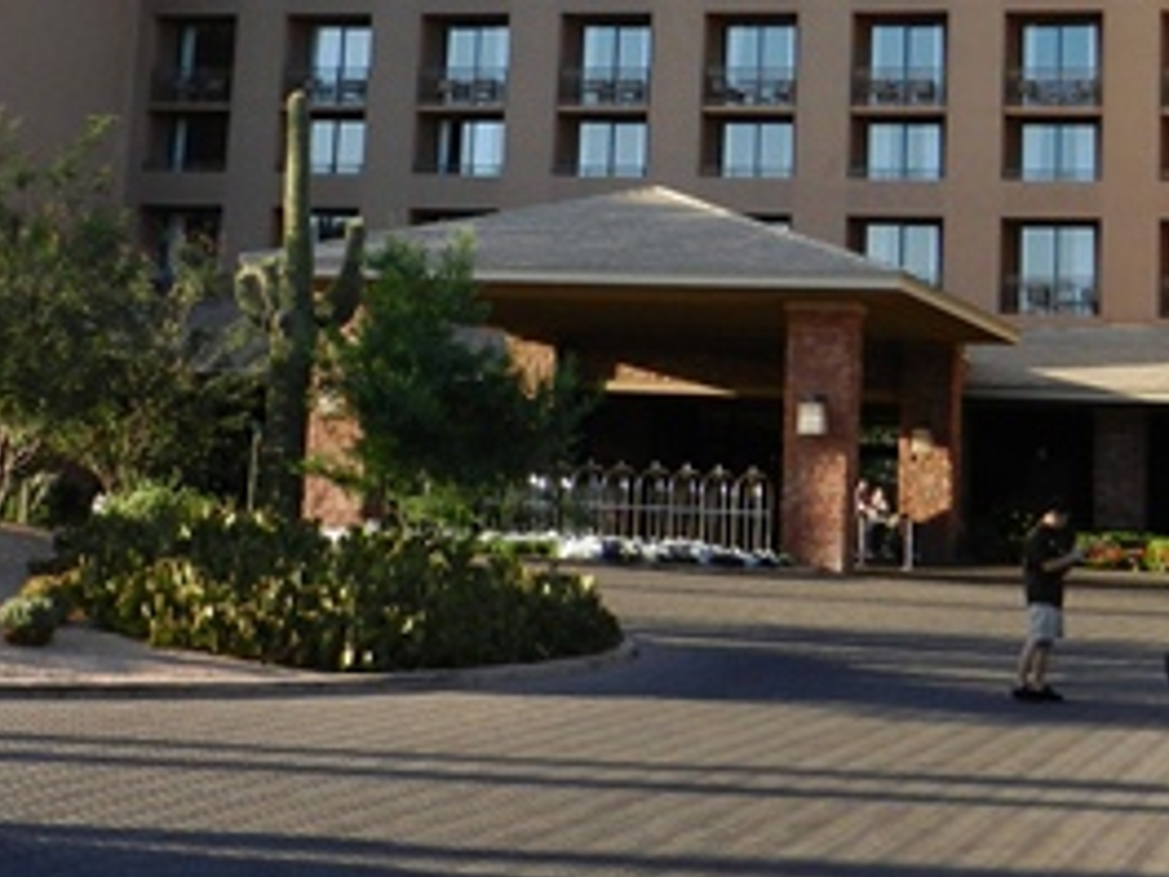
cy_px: -71
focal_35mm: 80
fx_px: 2702
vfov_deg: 17.8
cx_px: 677
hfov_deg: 24.4
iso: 160
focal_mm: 5.9
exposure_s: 1/400
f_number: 3.8
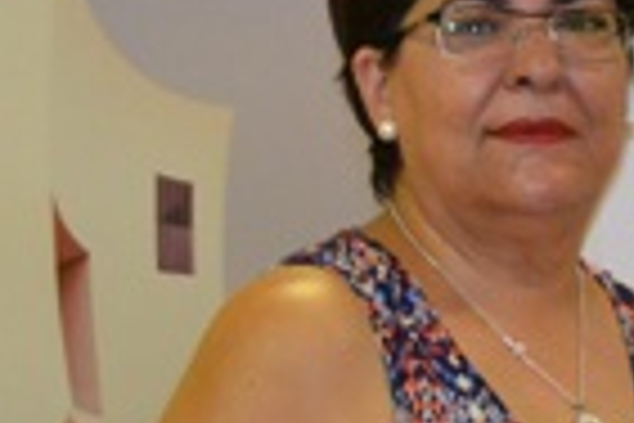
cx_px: 1025
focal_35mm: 232
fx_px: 4085
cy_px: 173
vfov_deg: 5.9
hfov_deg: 8.6
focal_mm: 34
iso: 1400
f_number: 4.5
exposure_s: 1/60
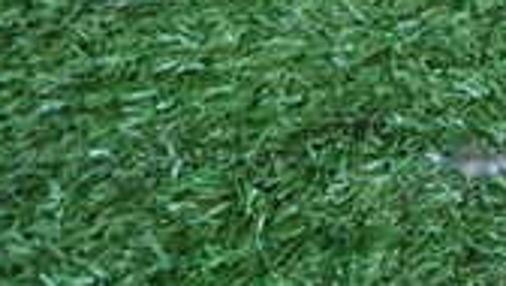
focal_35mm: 97
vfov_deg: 11.7
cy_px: -205
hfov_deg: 18.6
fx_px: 1303
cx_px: 819
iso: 200
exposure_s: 1/60
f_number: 2
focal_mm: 4.5
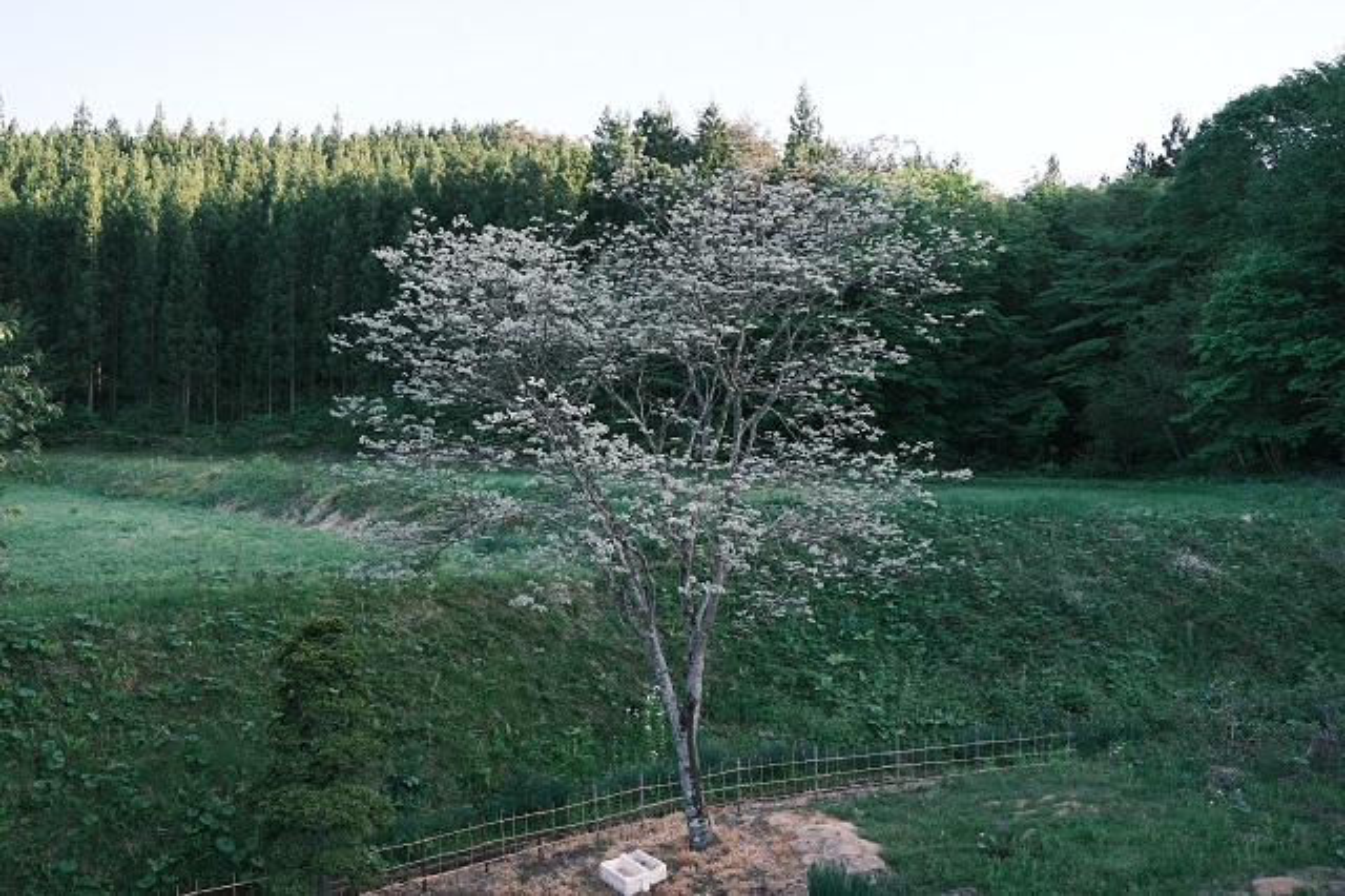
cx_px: 672
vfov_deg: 43.6
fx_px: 1120
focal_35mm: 30
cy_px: 448
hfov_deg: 62.0
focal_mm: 20.2
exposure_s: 1/200
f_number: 4.5
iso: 320
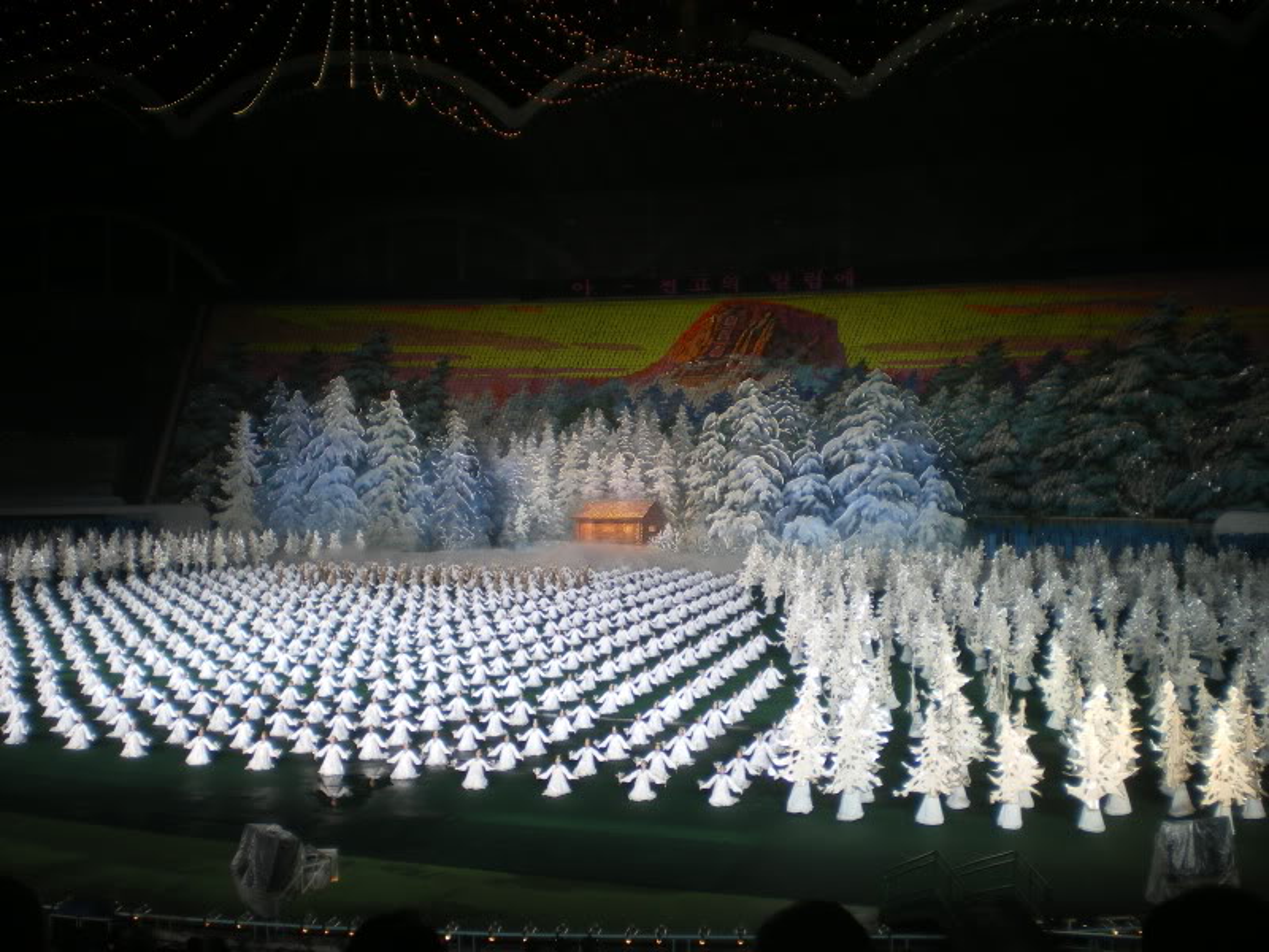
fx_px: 1320
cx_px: 634
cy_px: 476
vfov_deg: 39.7
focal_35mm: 36
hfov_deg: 51.4
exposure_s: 1/50
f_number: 3.1
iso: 64
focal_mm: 6.3
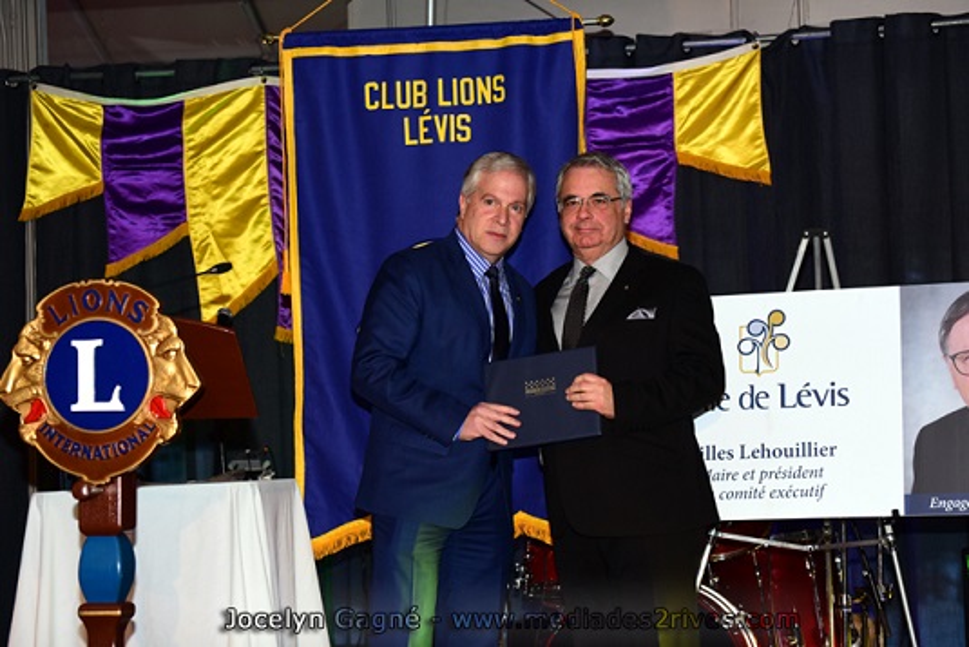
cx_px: 484
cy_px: 324
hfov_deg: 23.6
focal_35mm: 86
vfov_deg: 15.9
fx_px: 2315
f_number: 5.6
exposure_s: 1/200
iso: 1250
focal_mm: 86
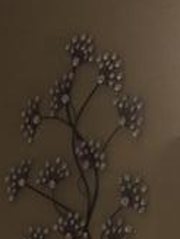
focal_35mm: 113
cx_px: -50
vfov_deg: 15.9
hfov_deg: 12.7
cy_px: 364
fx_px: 783
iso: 200
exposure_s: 1/30
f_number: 2.2
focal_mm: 4.15
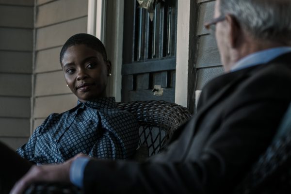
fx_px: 1269
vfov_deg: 8.7
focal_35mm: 157
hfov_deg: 13.1
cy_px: 97
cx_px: 146
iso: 2000
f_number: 4
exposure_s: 1/200
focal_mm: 105
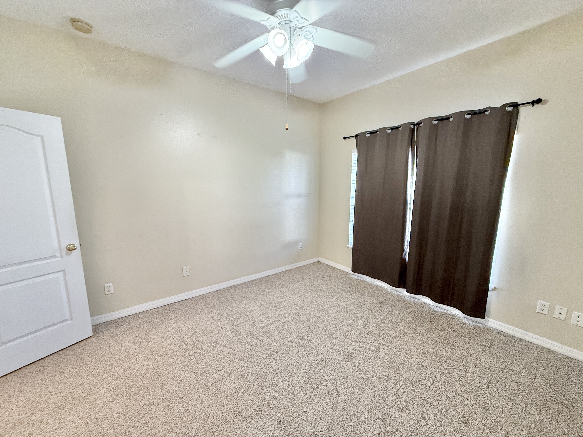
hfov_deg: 102.1
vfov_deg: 85.7
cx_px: 292
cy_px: 218
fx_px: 236
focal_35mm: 14
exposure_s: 1/120
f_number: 2.2
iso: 400
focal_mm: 2.22
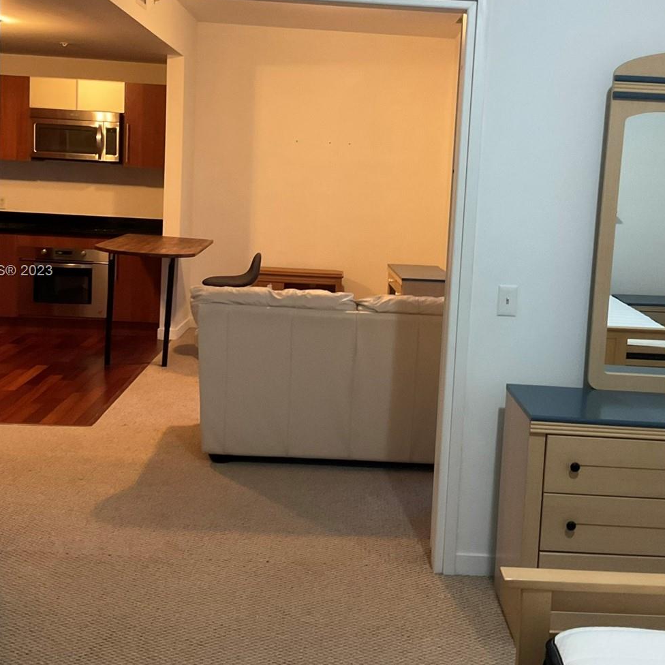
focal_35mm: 42
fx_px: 913
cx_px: 380
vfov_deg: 39.9
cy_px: 272
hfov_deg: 39.9
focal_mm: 3
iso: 200
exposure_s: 1/33
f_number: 1.8
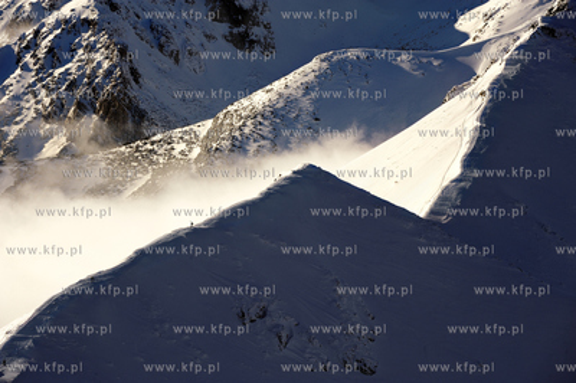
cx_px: 288
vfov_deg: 6.9
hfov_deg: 10.3
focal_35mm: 200
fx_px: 3197
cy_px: 192
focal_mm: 200
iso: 200
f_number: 11
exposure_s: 1/400
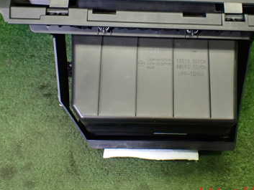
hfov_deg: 37.4
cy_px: 42
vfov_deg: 28.1
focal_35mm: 51
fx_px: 374
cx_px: 147
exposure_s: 1/125
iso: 640
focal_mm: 5.4
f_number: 2.3
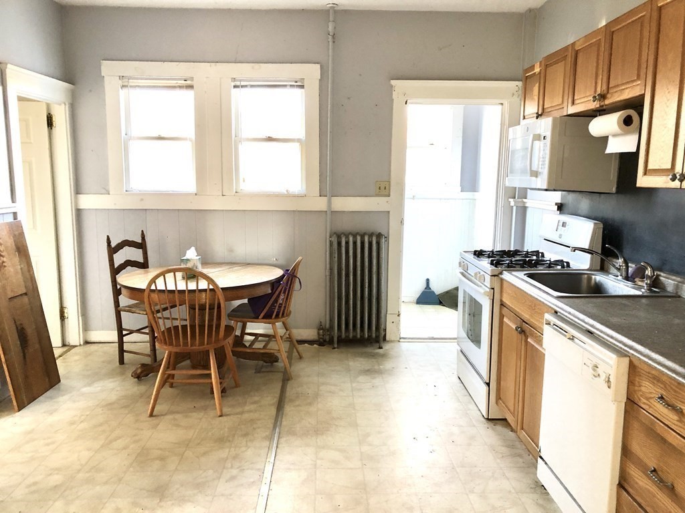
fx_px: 554
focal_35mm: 28
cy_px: 256
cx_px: 342
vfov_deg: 49.7
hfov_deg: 63.4
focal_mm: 4
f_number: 1.8
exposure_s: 1/15
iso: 50
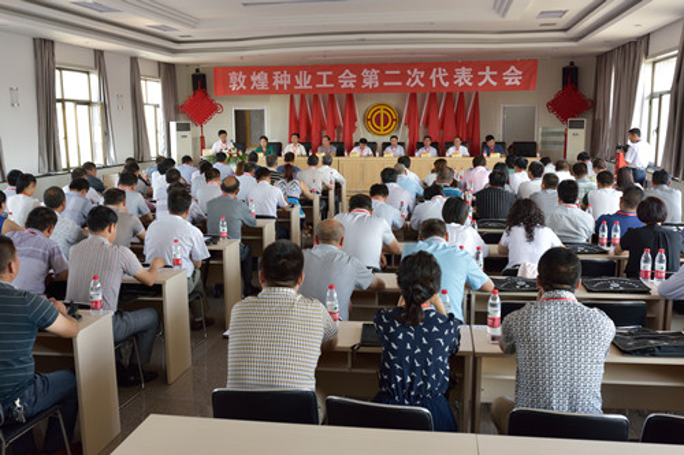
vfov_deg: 37.8
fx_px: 665
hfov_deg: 54.5
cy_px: 228
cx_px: 342
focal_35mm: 35
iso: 400
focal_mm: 35
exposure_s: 1/20
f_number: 8
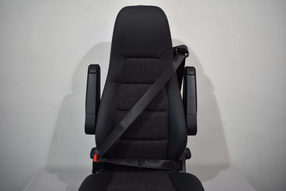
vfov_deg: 47.9
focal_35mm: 27
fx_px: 214
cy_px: 96
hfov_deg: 67.4
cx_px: 143
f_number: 3.5
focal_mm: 18
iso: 560
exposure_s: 1/250
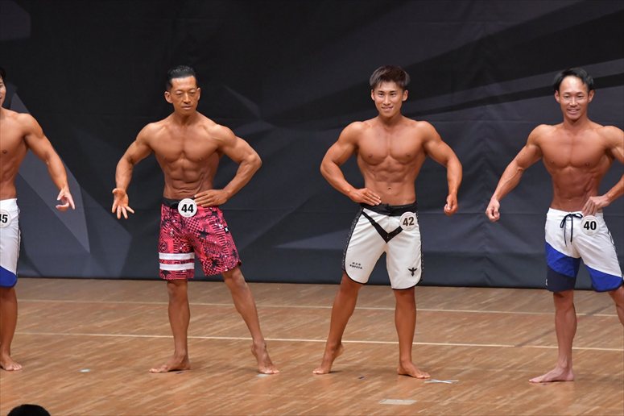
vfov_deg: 5.4
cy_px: 208
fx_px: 4418
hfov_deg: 8.1
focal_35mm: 255
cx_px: 312
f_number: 5.6
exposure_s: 1/400
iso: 6400
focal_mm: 170
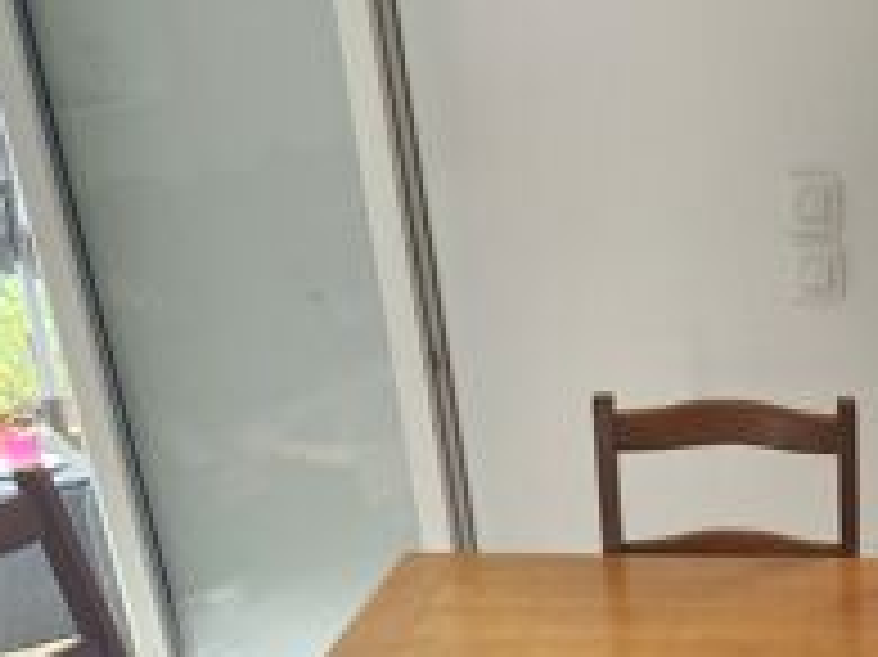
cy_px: 729
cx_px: 991
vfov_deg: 23.2
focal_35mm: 59
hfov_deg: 29.2
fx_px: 1496
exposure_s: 1/100
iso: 400
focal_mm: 5
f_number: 1.8
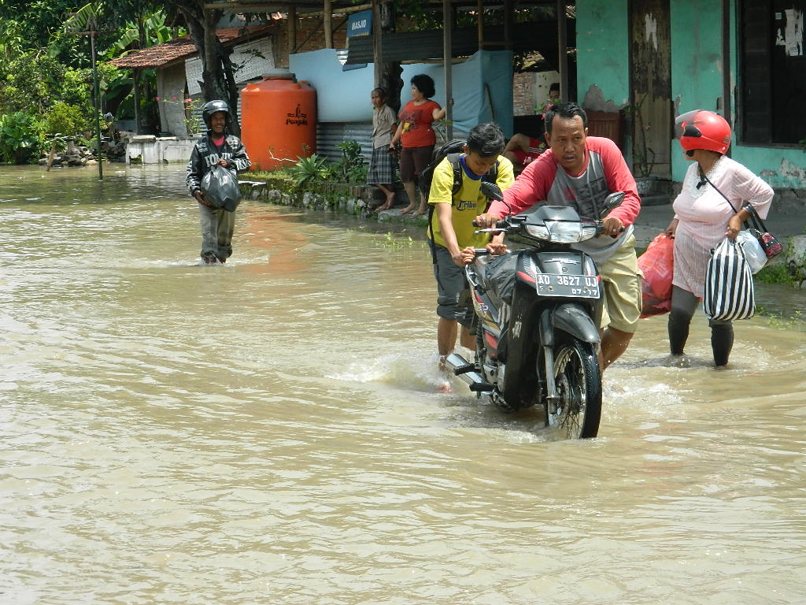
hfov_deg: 19.1
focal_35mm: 103
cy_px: 302
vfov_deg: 14.4
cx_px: 403
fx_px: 2398
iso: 160
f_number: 4.5
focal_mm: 18.6
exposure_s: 1/500
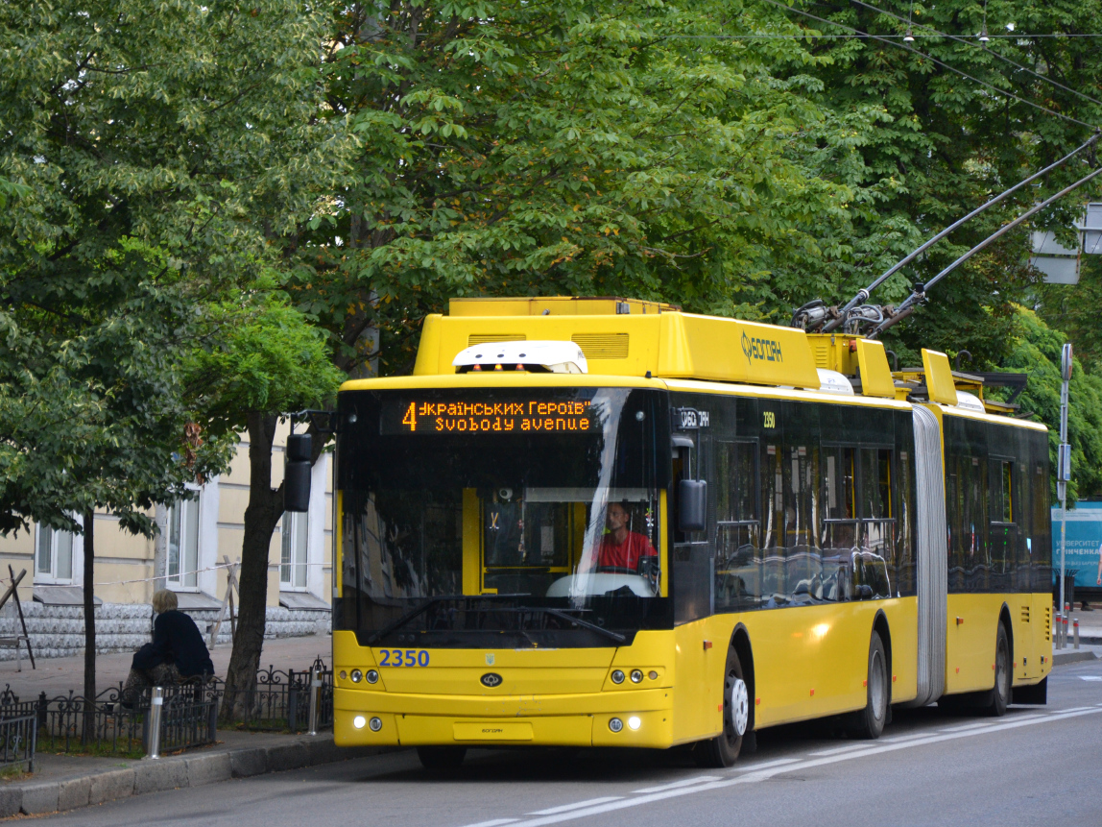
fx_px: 5461
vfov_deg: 8.7
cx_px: 555
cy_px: 413
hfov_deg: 11.5
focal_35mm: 172
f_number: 5.6
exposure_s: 1/500
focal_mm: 105
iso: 800
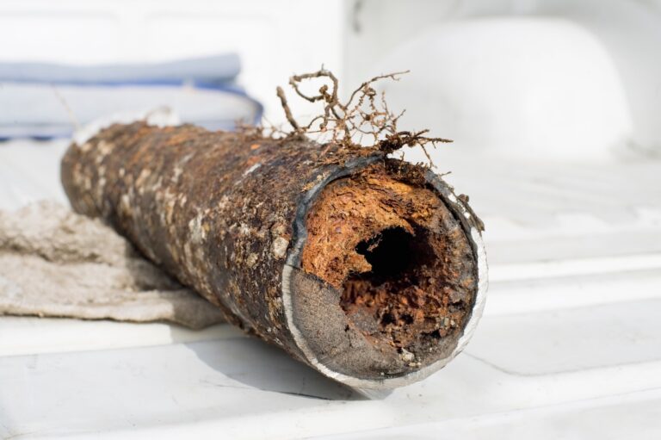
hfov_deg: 39.6
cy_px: 220
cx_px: 330
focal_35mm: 50
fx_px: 917
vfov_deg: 27.0
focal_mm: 50
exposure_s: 1/800
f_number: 10
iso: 400
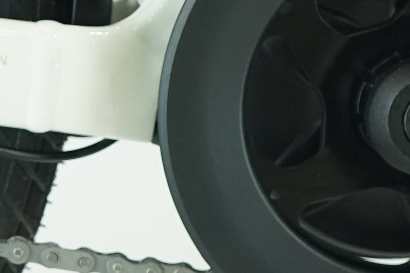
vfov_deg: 8.3
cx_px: -63
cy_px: 59
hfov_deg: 12.1
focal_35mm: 166
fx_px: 1890
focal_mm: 32
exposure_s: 1/200
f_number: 4
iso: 1000
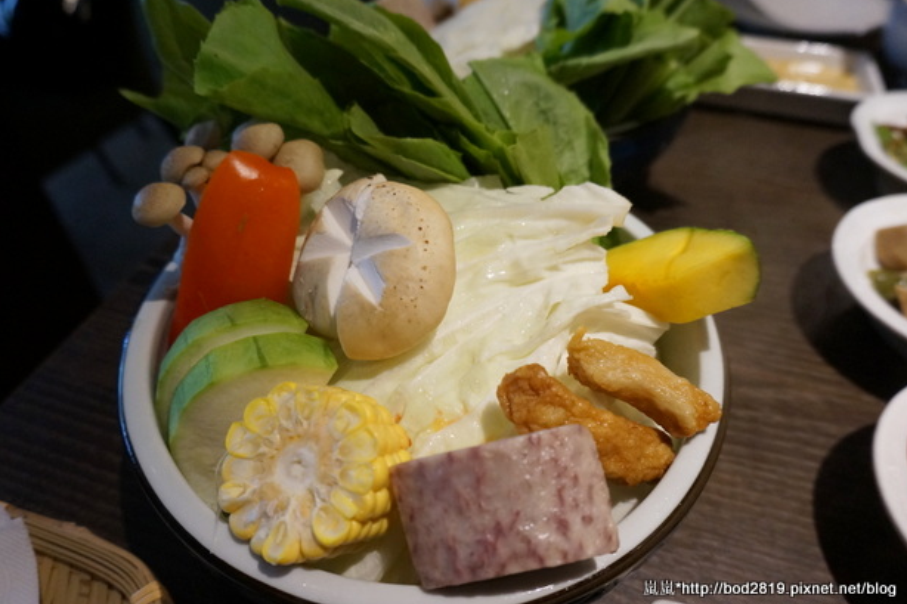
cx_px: 448
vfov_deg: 51.3
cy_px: 303
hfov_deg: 71.5
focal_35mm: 25
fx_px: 630
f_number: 4
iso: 1600
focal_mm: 16
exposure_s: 1/60
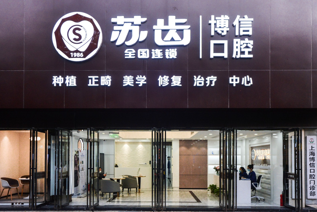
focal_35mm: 31
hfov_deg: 60.3
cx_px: 158
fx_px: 273
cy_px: 106
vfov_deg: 42.4
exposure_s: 1/800
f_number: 4.5
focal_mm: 31
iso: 1600
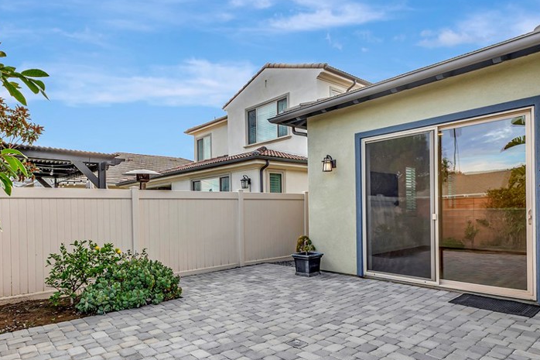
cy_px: 211
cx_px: 251
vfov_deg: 56.9
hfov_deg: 78.5
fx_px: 330
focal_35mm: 22
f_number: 5.6
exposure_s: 1/250
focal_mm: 10
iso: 100
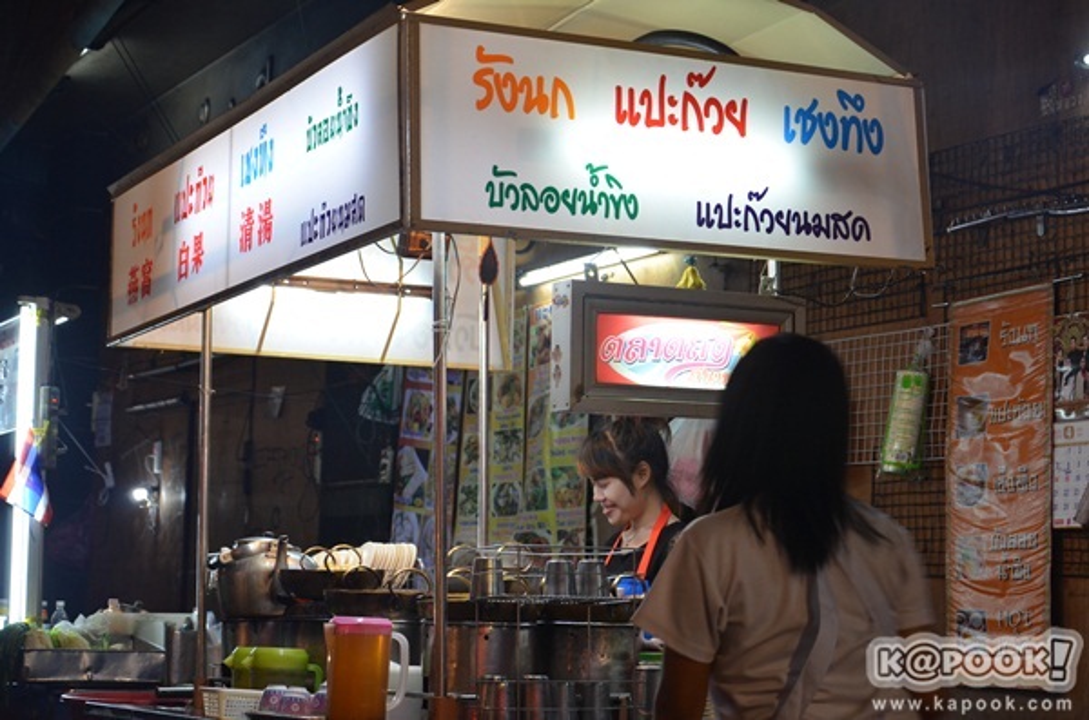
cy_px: 360
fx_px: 2173
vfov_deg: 18.8
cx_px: 544
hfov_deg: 28.1
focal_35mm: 72
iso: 640
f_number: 5
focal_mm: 48
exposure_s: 1/30
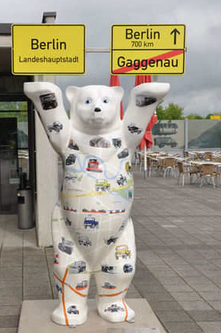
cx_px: 83
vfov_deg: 31.9
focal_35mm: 63
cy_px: 193
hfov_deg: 21.4
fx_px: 583
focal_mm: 30
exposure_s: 1/180
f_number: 13
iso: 250
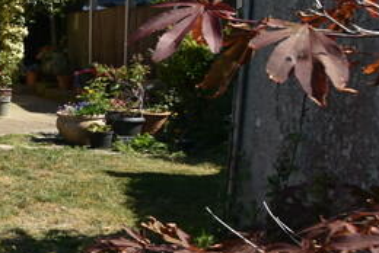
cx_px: -340
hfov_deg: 20.5
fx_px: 622
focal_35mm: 59
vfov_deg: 23.0
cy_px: 84
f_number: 8
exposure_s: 1/250
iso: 110
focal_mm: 10
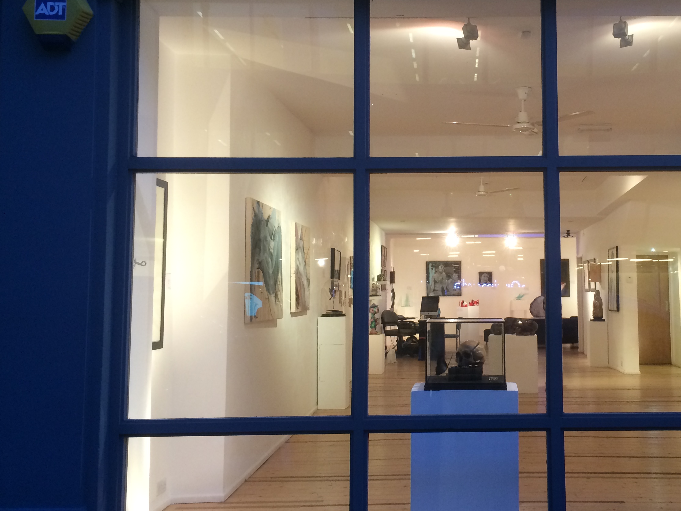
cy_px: 221
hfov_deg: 42.1
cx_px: 475
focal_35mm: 44
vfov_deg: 32.8
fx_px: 866
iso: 160
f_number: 2.2
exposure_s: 1/33
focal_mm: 4.12
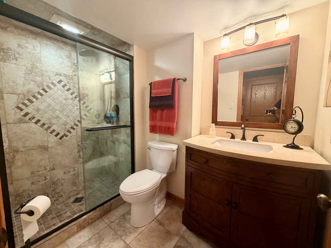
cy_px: 124
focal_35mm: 14
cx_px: 166
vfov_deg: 85.7
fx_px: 134
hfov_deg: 102.1
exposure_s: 1/60
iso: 400
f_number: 2.2
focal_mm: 2.22
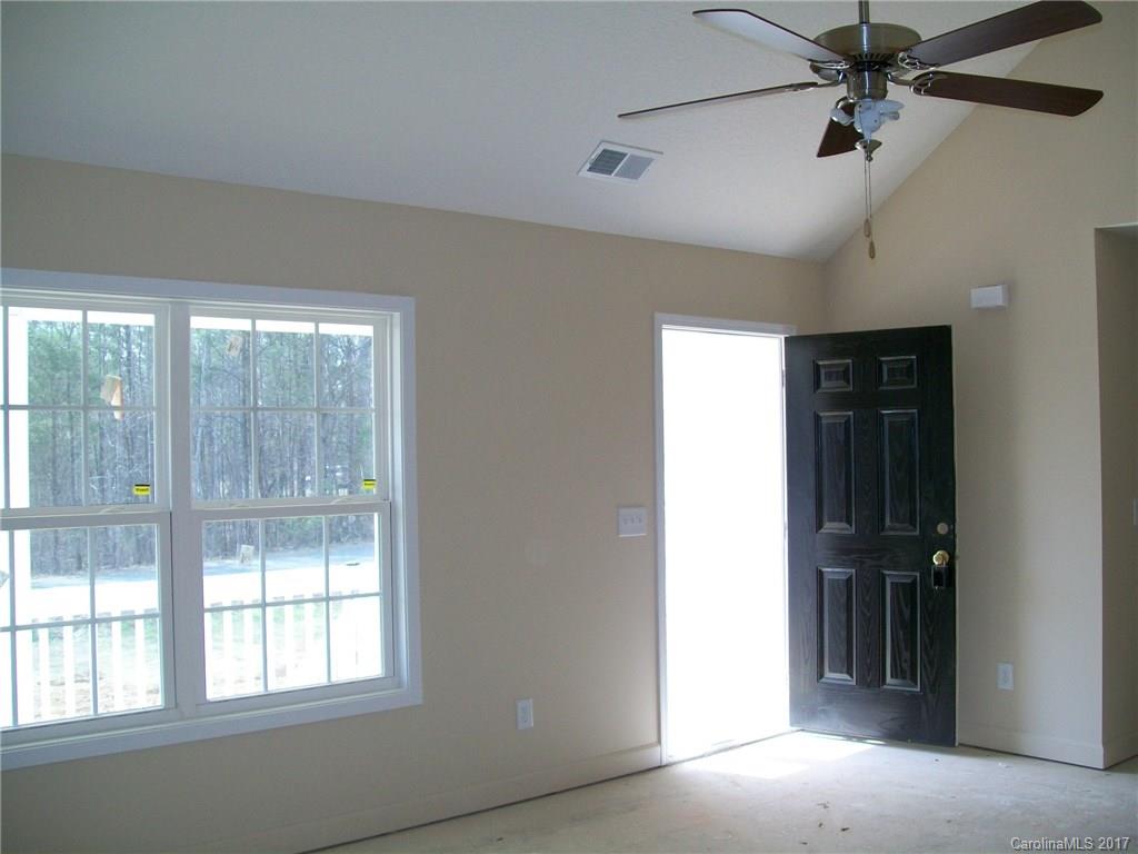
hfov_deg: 51.4
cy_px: 427
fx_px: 1183
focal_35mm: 36
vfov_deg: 39.7
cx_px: 569
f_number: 2.7
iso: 64
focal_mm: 6
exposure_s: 1/125
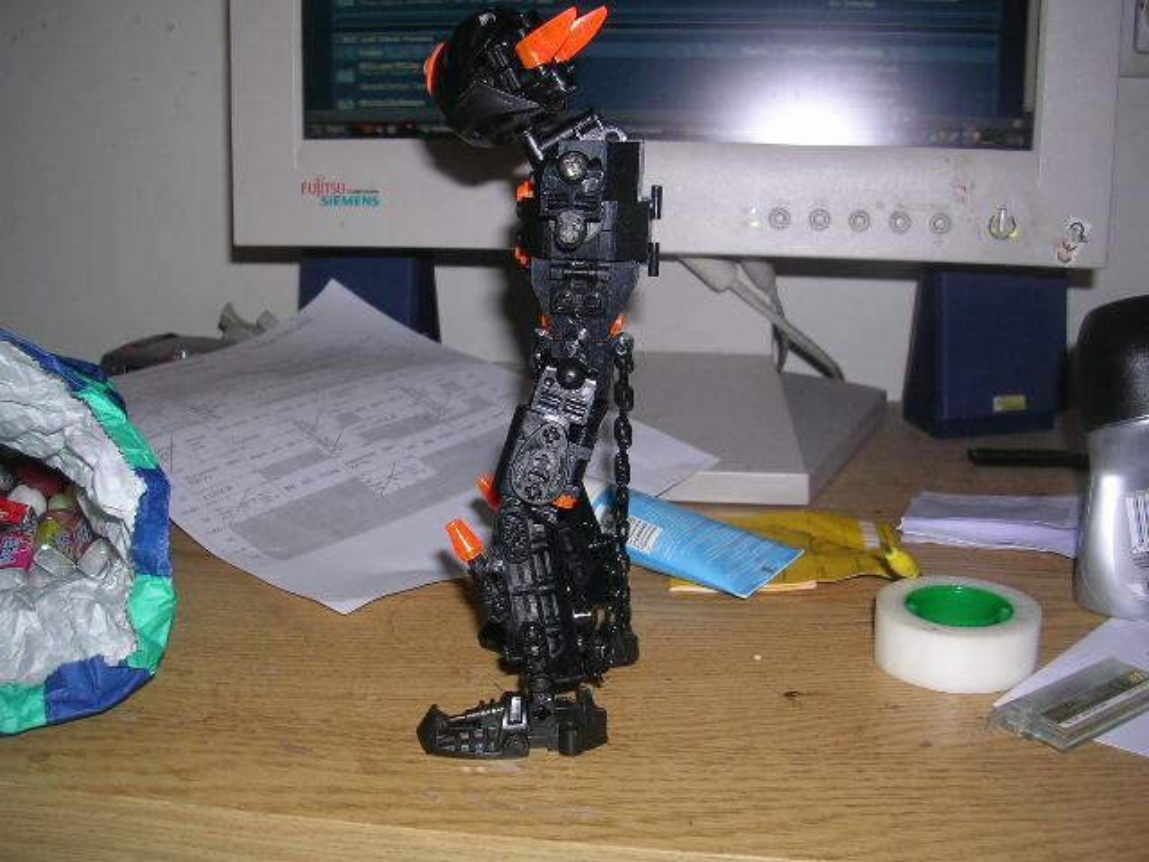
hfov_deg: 49.0
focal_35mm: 38
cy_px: 431
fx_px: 1261
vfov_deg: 37.7
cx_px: 574
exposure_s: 1/60.1
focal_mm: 5.8
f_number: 2.8
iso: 50
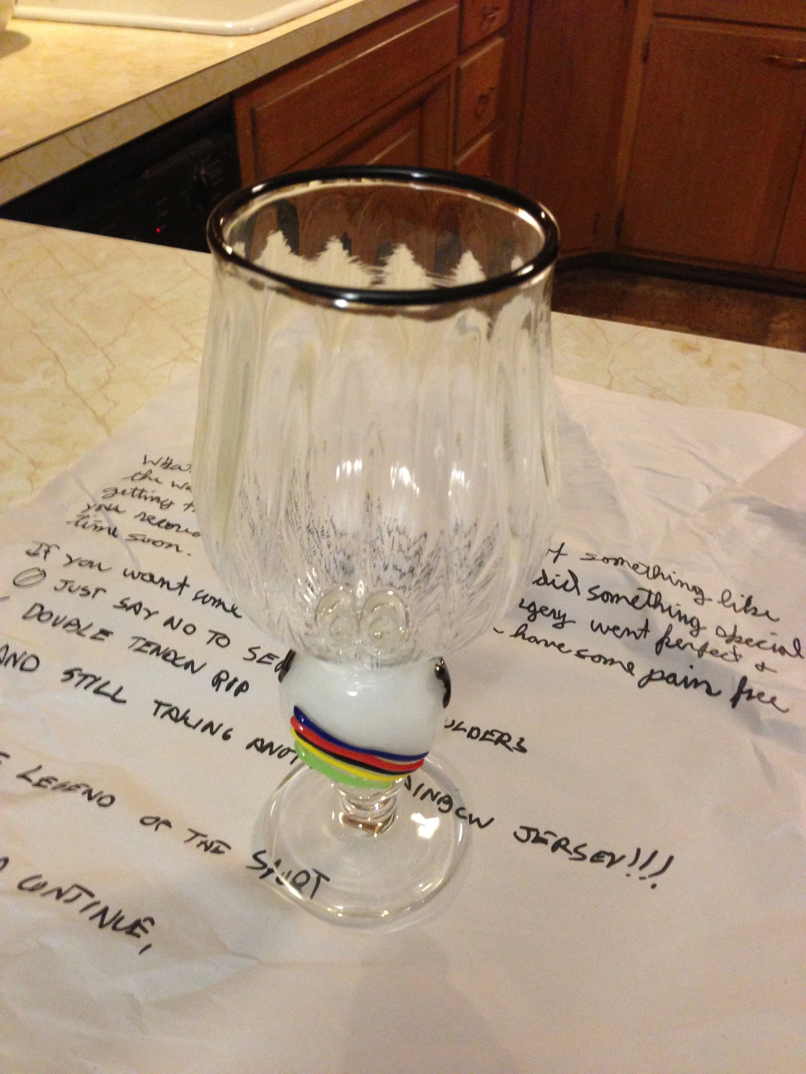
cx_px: 403
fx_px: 1024
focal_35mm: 33
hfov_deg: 42.9
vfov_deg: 55.4
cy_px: 537
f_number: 2.4
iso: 320
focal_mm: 4.13
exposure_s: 1/20
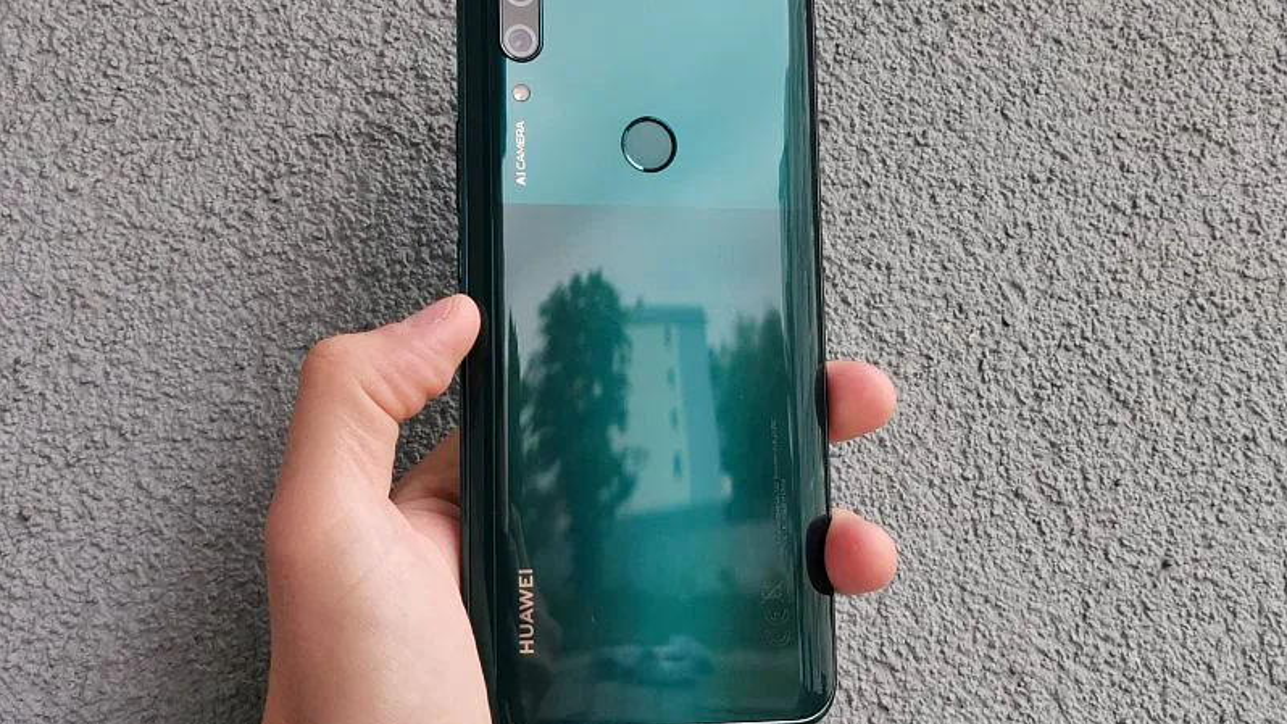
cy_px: 316
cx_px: 644
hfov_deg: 35.4
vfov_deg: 20.4
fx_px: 2014
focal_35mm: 59
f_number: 1.6
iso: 80
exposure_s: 1/100
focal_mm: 5.56
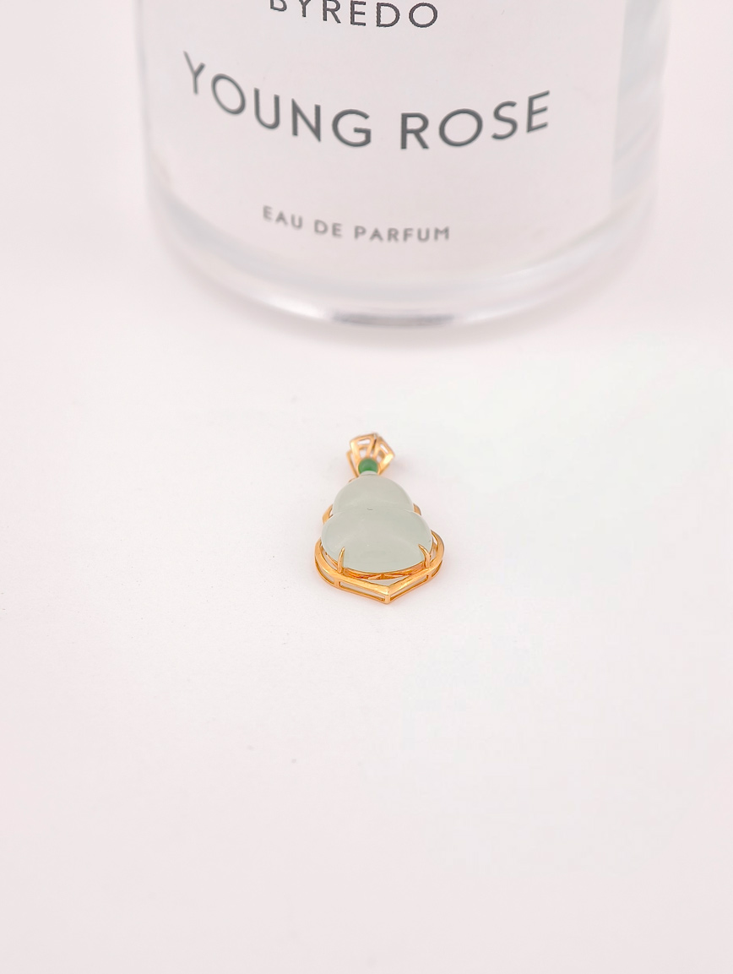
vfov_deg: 18.5
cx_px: 366
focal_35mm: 106
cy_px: 487
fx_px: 2986
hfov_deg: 14.0
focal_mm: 22.48
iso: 125
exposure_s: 1/200
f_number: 2.67
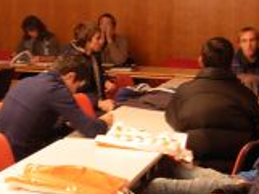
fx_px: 884
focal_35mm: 118
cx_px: -5
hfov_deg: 16.3
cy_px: 132
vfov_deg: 12.6
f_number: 2.9
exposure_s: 1/4
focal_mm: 6.3
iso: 100
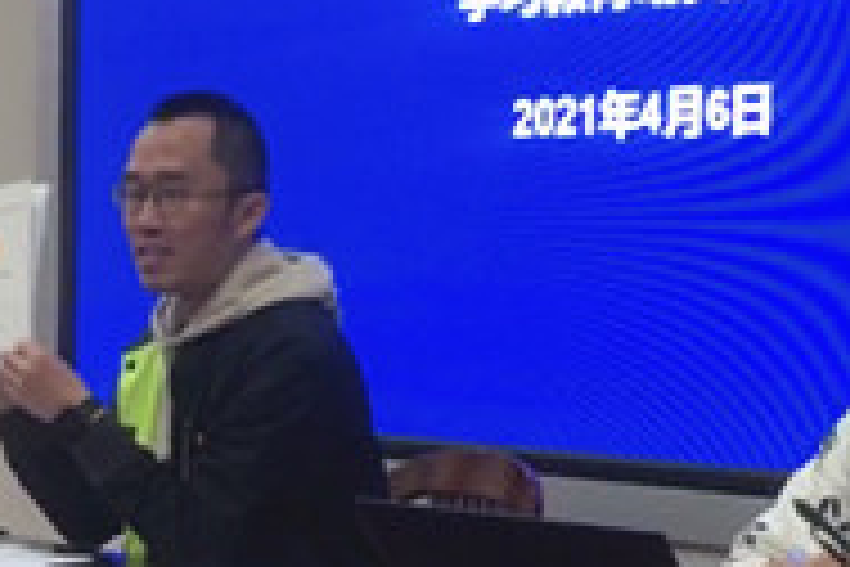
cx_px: 337
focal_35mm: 96
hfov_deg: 21.2
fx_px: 2266
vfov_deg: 14.2
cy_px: 324
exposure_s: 1/33
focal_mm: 4.15
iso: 32
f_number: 2.2
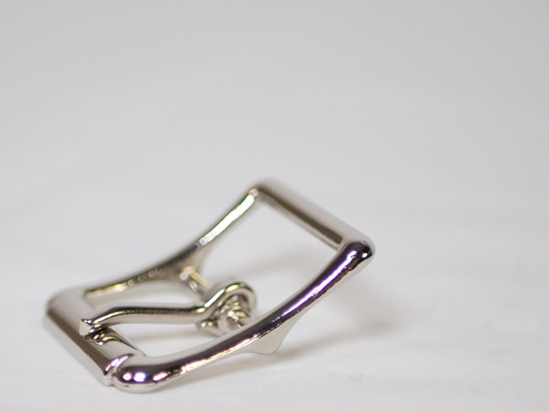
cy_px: 286
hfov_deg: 25.9
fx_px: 1190
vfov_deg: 19.6
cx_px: 205
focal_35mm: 75
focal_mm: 25
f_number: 1.7
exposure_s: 1/320
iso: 400
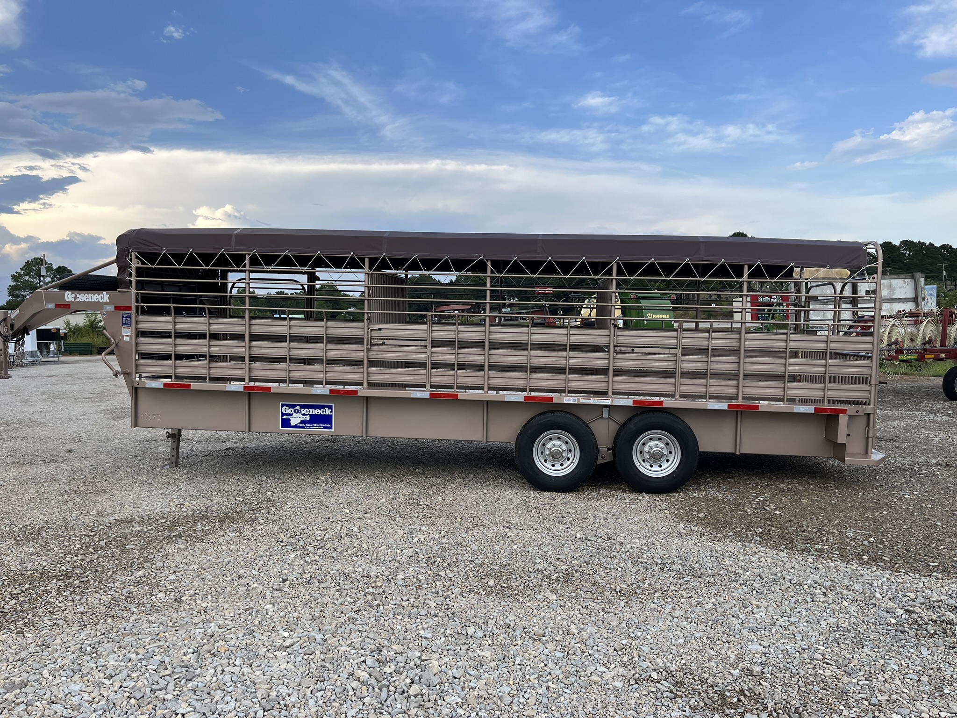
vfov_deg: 53.1
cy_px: 359
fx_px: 719
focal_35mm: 26
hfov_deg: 67.3
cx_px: 478
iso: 50
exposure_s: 1/1238
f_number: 1.6
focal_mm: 5.1
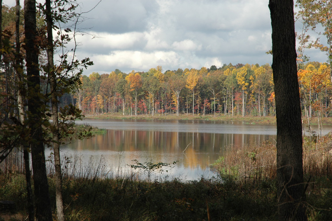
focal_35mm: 105
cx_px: 166
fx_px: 967
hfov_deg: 19.5
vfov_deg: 13.0
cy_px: 110
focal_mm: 70
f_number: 9
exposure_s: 1/320
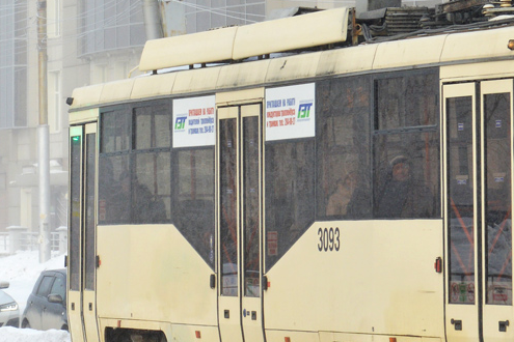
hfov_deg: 8.5
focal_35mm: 240
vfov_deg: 5.7
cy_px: 86
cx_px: 463
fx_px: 3426
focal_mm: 66
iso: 200
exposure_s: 1/320
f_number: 8
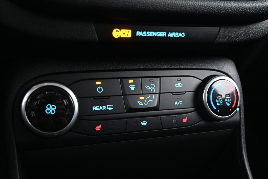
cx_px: 142
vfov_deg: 35.9
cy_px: 100
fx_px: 275
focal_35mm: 37
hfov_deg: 51.9
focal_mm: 22
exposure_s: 1/4
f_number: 4
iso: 1600
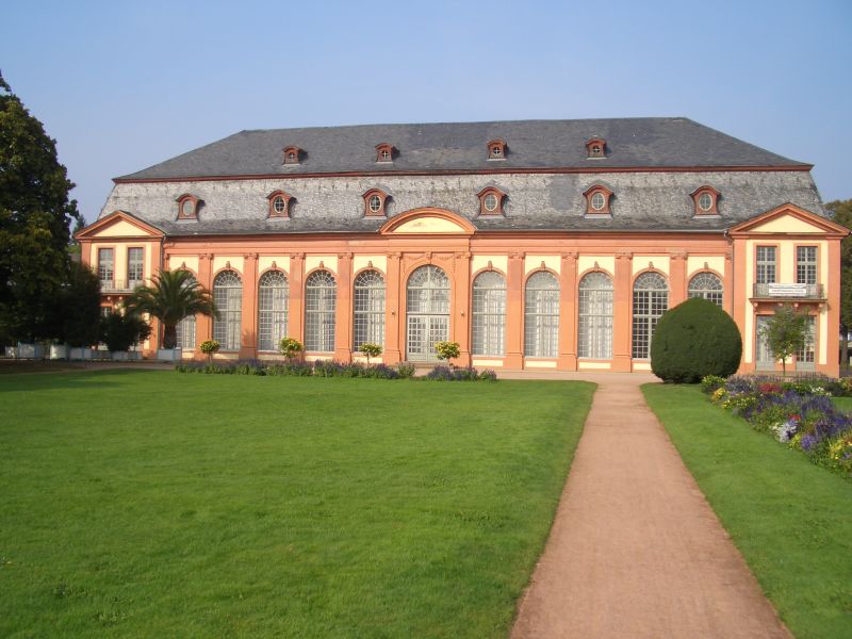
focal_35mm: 35
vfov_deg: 40.7
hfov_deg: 52.6
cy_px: 320
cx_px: 426
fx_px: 861
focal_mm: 5.8
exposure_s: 1/400
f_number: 4.3
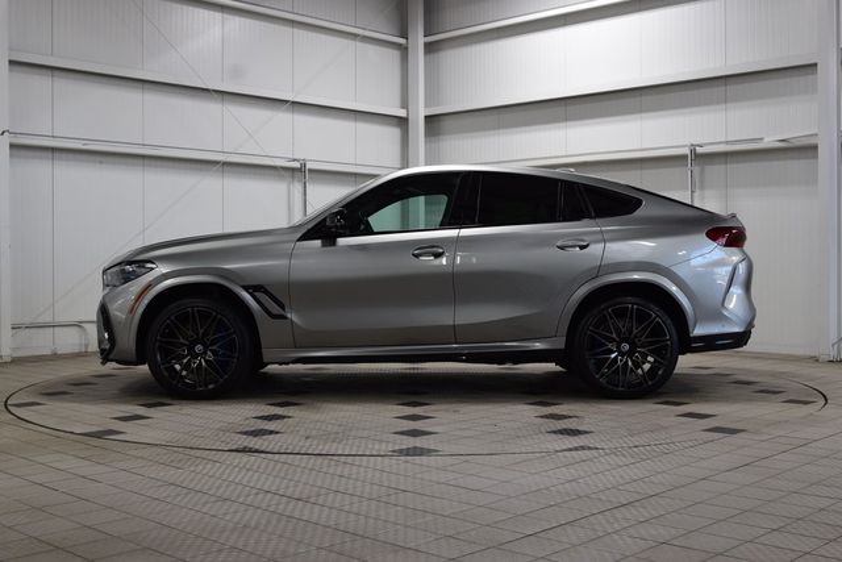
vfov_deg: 30.9
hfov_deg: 45.0
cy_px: 281
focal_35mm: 44
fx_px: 1018
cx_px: 421
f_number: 7.1
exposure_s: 1/25
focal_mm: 29
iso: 400
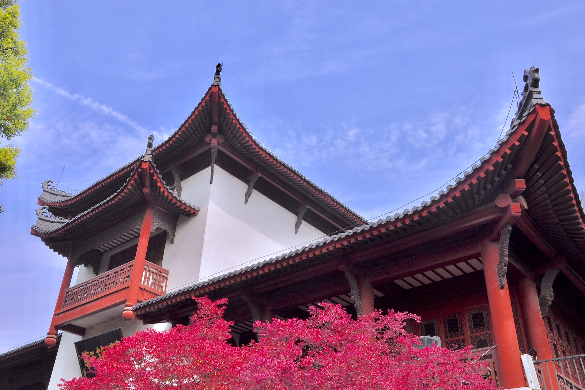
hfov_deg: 57.2
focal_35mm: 33
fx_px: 536
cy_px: 195
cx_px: 292
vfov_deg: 40.0
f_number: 11
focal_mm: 22
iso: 250
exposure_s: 1/200
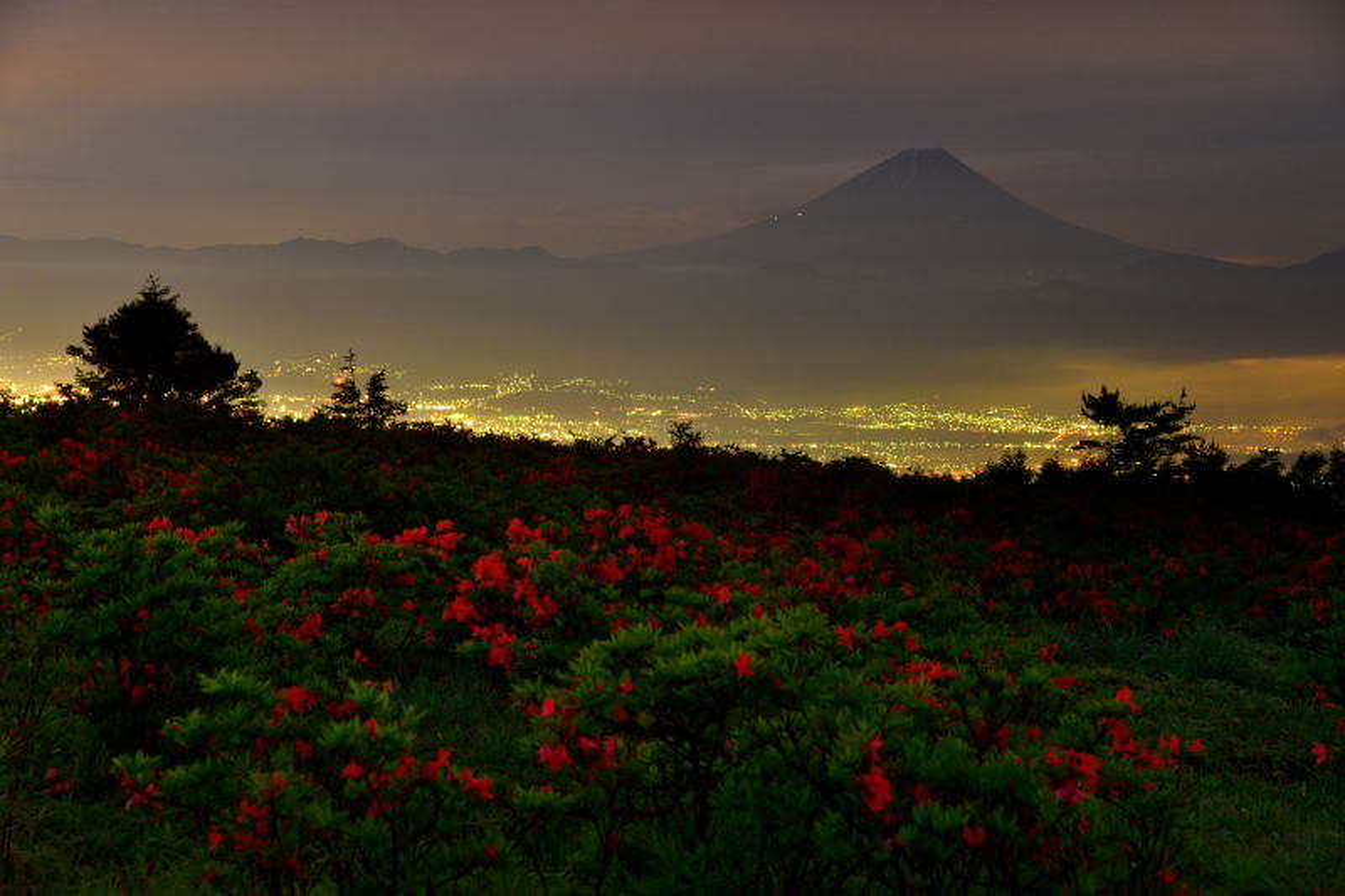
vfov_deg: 24.6
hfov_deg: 36.3
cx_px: 672
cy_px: 448
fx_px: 2054
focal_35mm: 55
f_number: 5.6
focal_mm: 55
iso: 800
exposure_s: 120
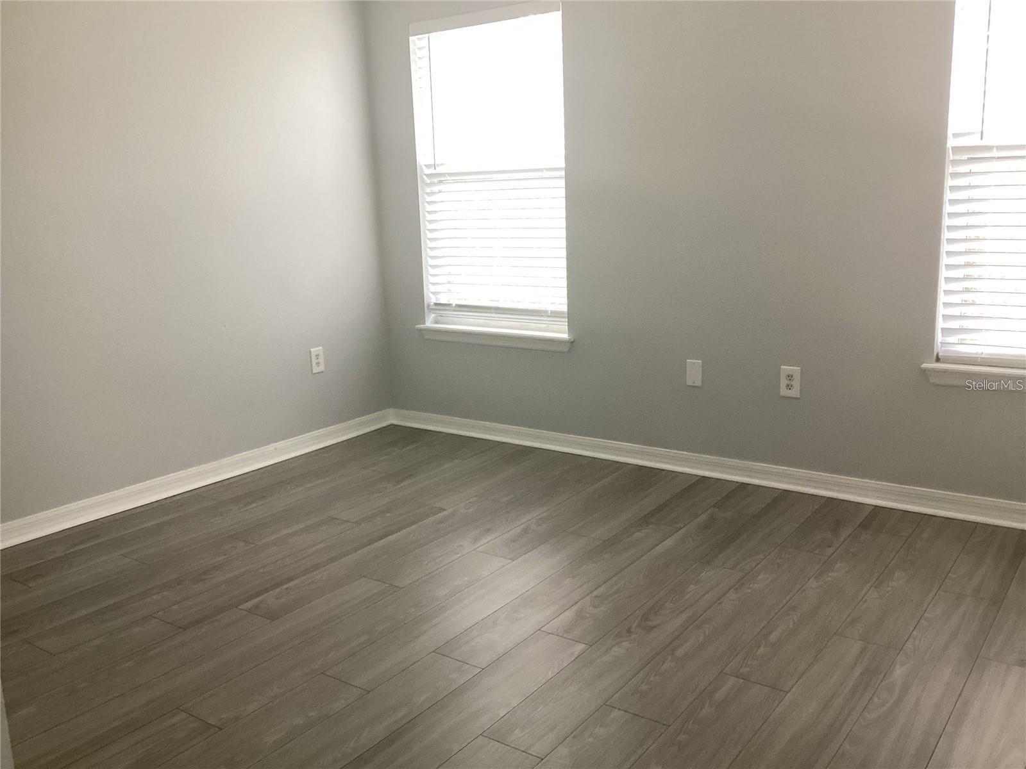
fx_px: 919
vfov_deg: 45.4
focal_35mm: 31
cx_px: 513
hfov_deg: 58.4
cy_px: 384
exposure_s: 1/60
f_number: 2.4
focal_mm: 3.3
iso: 160
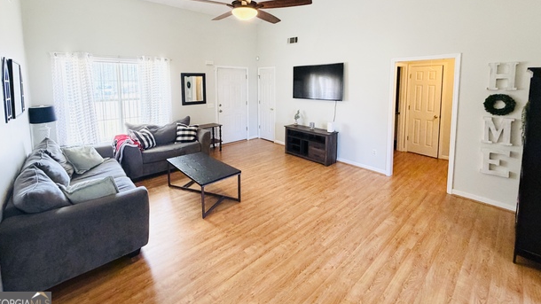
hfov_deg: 99.4
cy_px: 100
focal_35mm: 16
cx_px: 271
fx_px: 230
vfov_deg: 65.2
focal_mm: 2.22
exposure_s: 1/60
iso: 320
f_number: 2.2
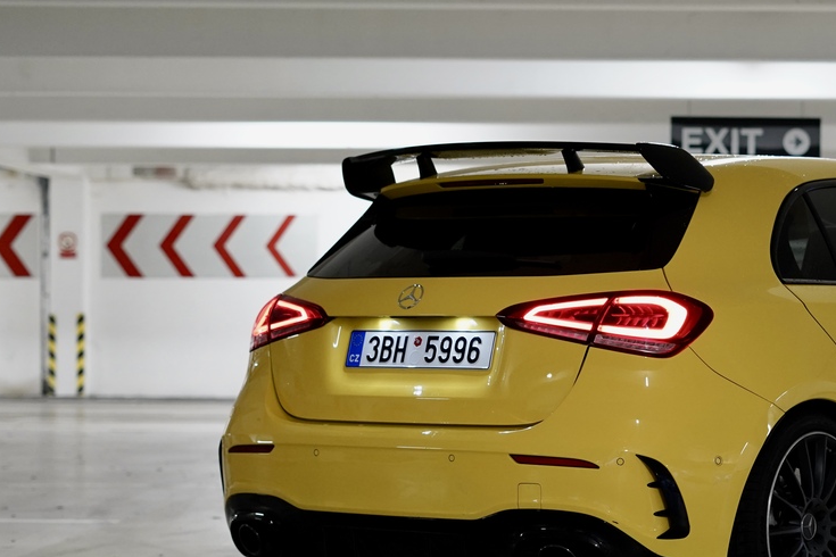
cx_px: 702
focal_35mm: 102
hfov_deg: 19.7
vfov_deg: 13.4
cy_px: 346
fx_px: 2368
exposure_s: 1/160
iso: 1600
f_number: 2.5
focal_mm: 50
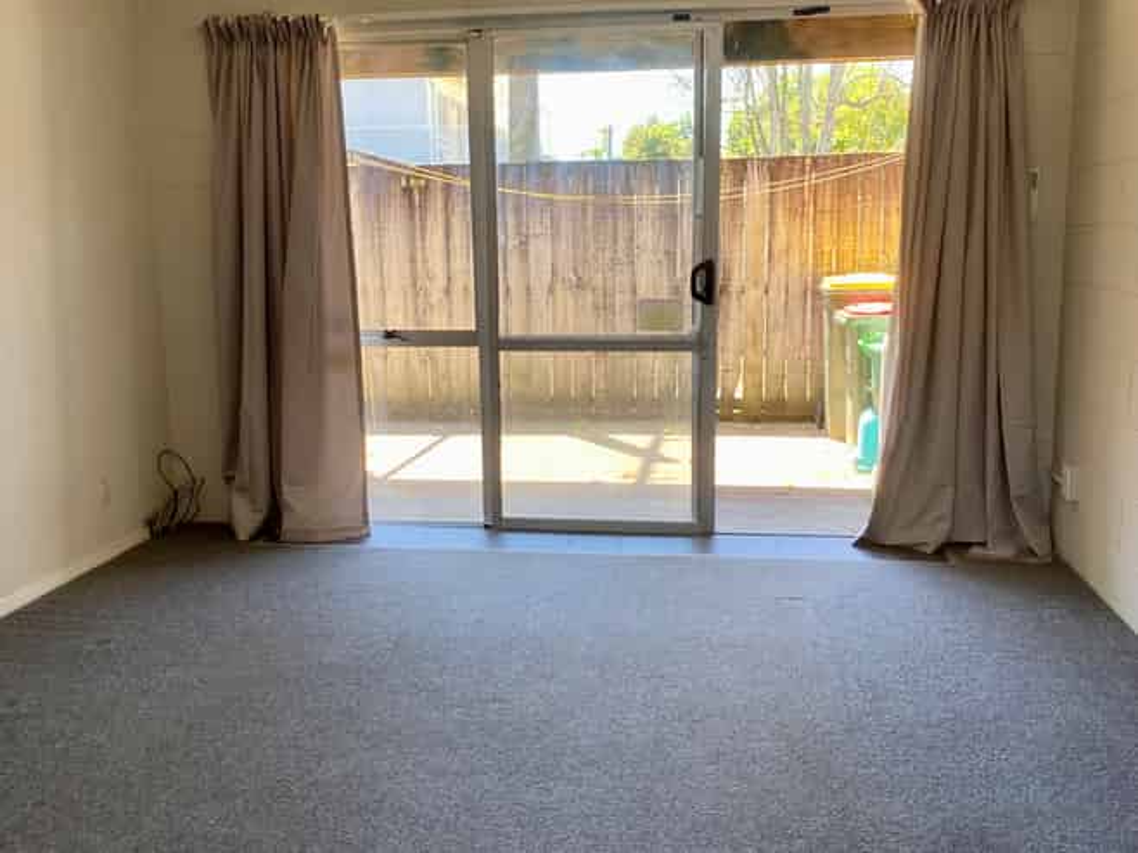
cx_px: 569
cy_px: 426
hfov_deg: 67.3
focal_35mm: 26
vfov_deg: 53.0
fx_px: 854
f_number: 1.8
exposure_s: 1/121
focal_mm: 4.25
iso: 50
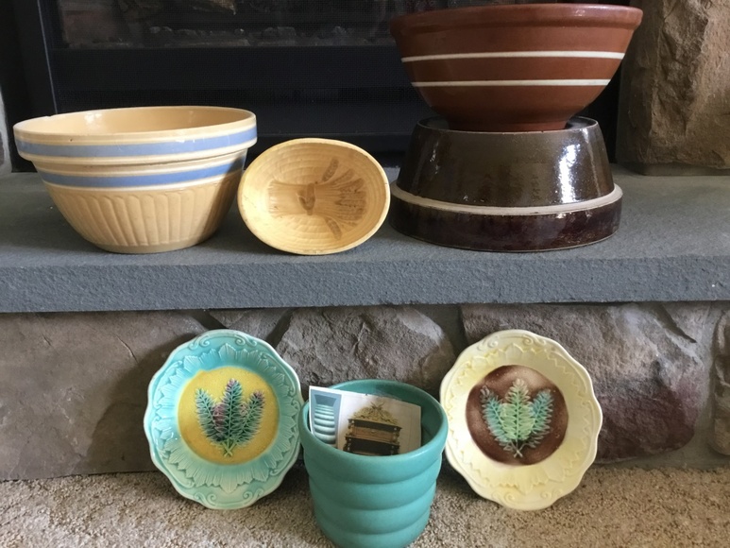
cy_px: 274
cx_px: 365
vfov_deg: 45.5
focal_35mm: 31
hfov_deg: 58.3
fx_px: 654
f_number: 2.4
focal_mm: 3.3
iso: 100
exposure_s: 1/30
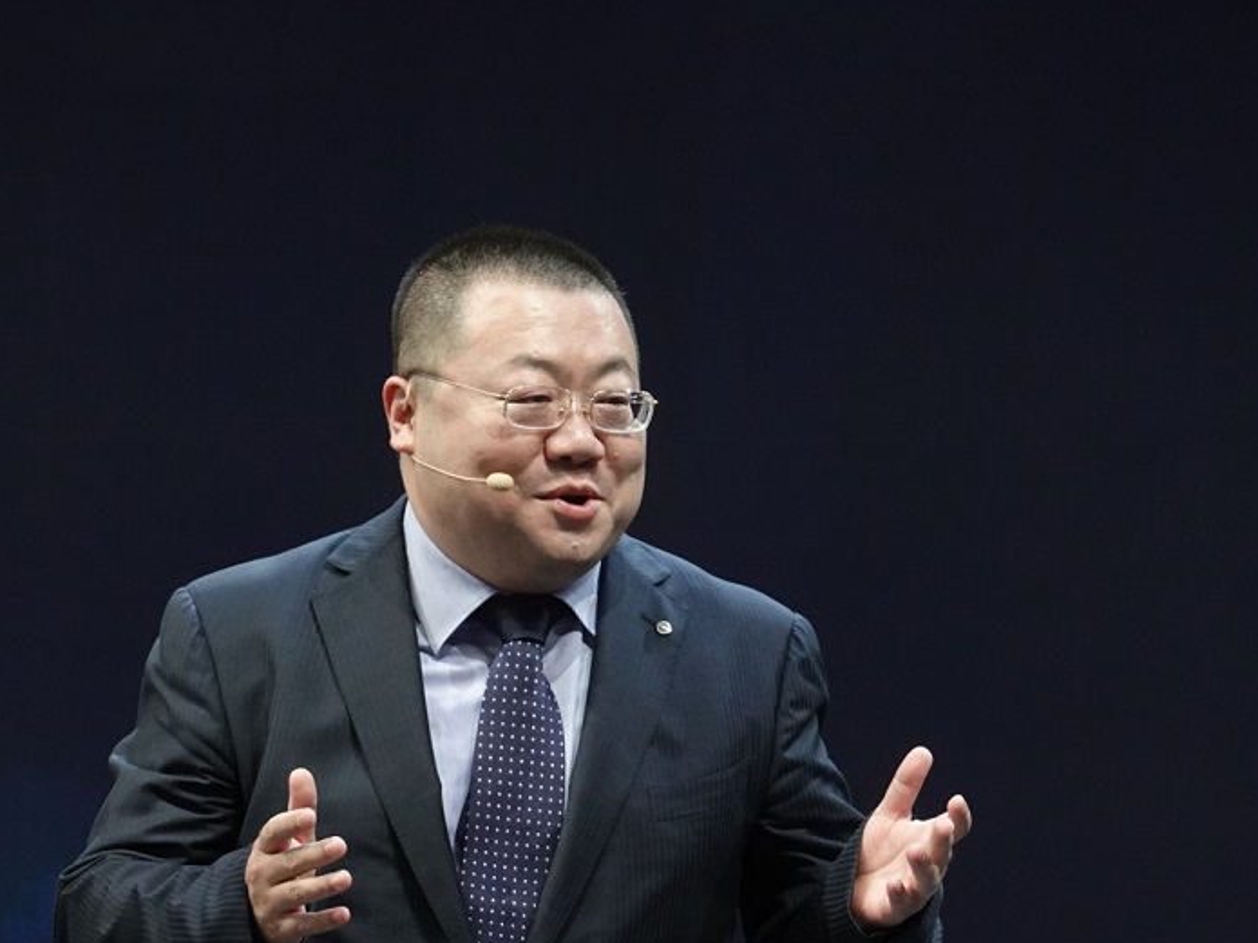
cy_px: 620
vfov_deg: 5.0
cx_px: 565
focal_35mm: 299
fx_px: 10864
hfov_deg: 6.6
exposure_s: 1/200
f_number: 5
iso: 1250
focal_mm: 72
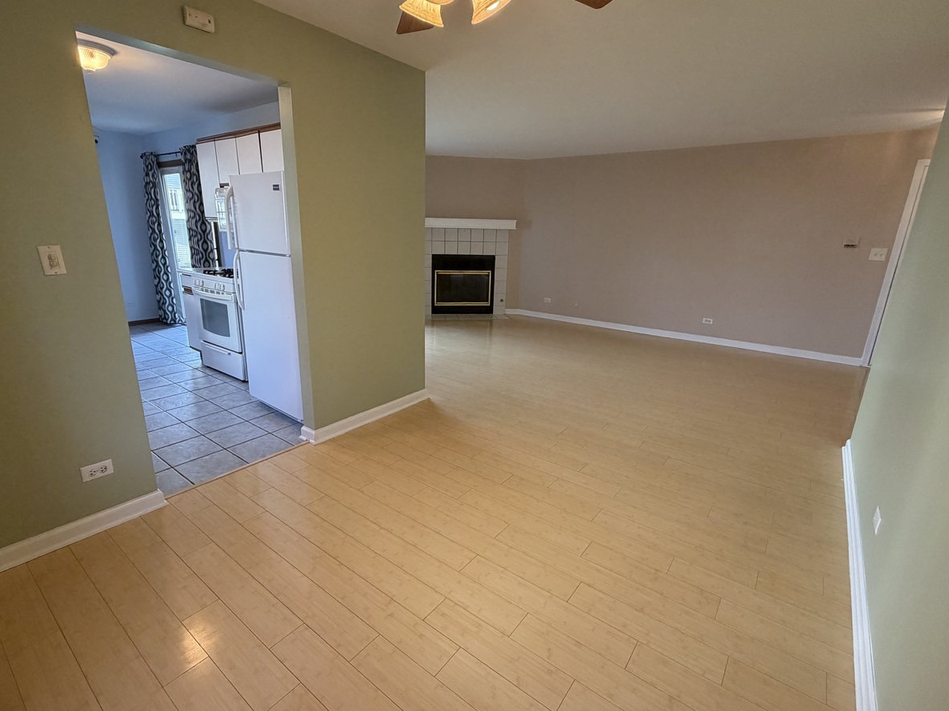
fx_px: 466
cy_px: 356
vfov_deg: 74.7
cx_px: 462
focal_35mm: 17
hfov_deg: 91.0
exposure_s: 1/60
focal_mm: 2.22
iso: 200
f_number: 2.2
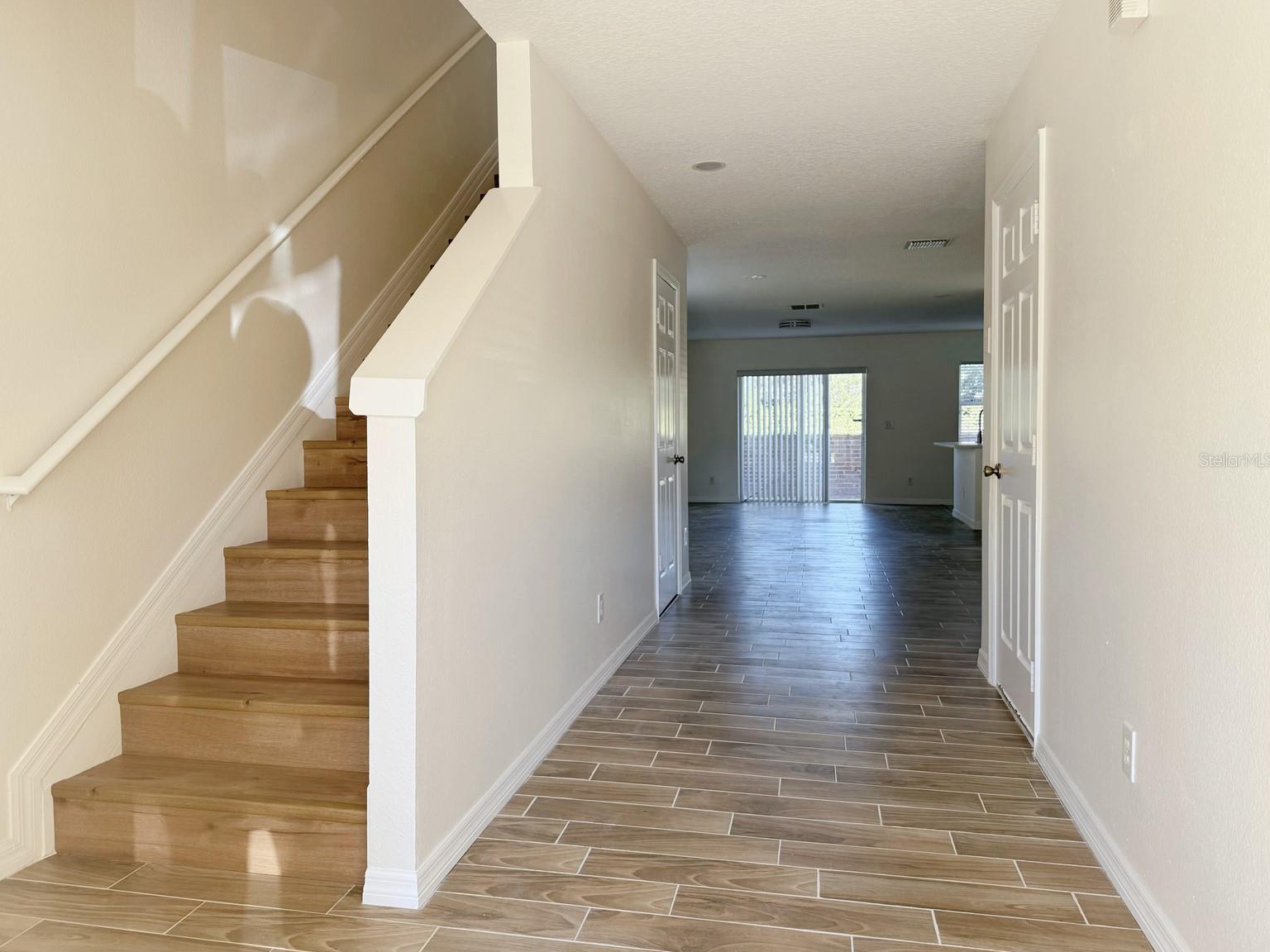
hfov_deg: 69.4
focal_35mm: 25
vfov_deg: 54.9
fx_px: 917
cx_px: 616
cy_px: 459
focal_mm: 6.76
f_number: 1.78
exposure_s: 1/121
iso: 50
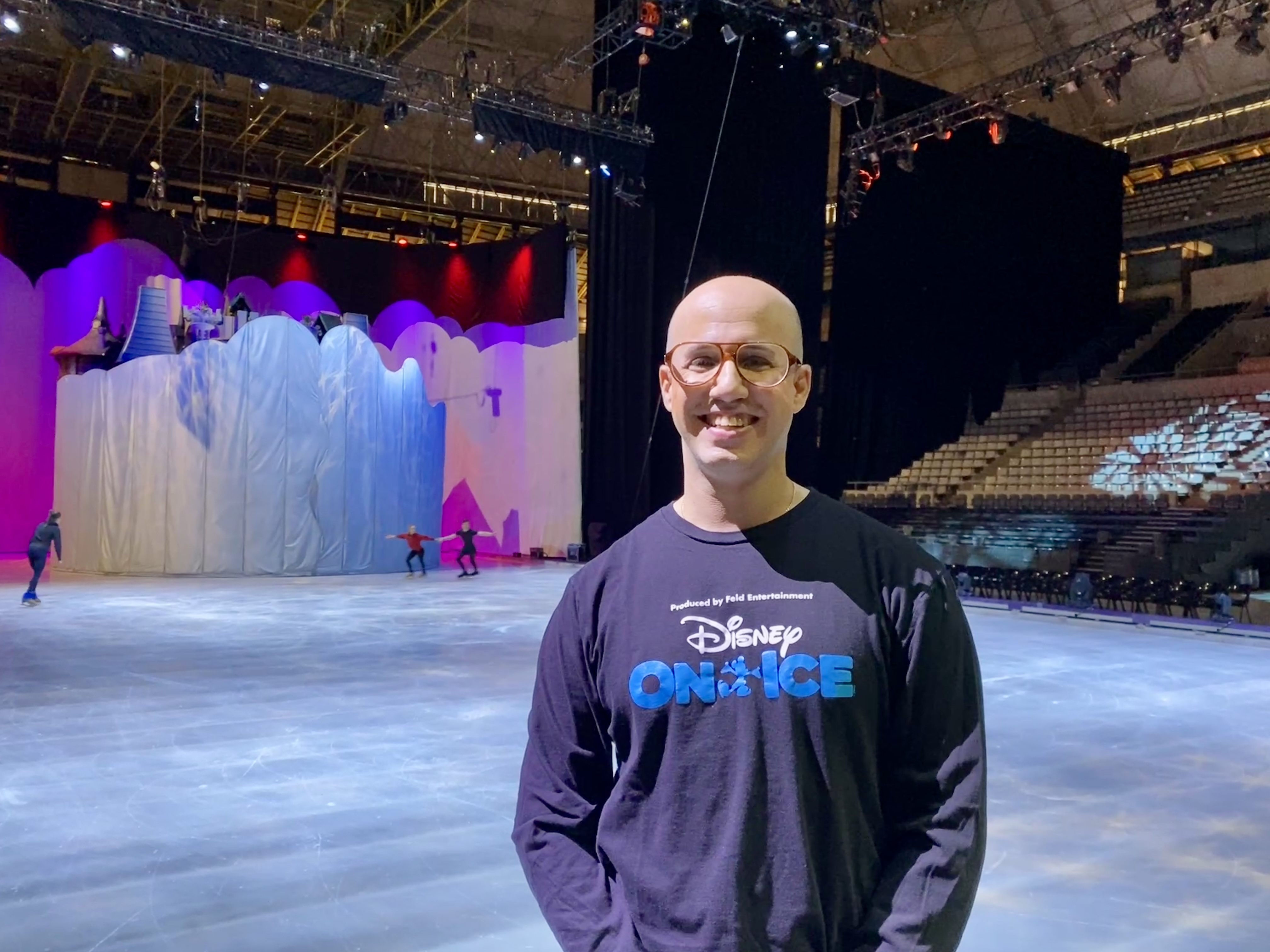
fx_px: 954
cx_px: 635
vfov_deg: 53.1
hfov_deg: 67.3
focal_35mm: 26
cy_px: 476
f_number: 1.8
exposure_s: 1/59
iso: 320
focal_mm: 4.25
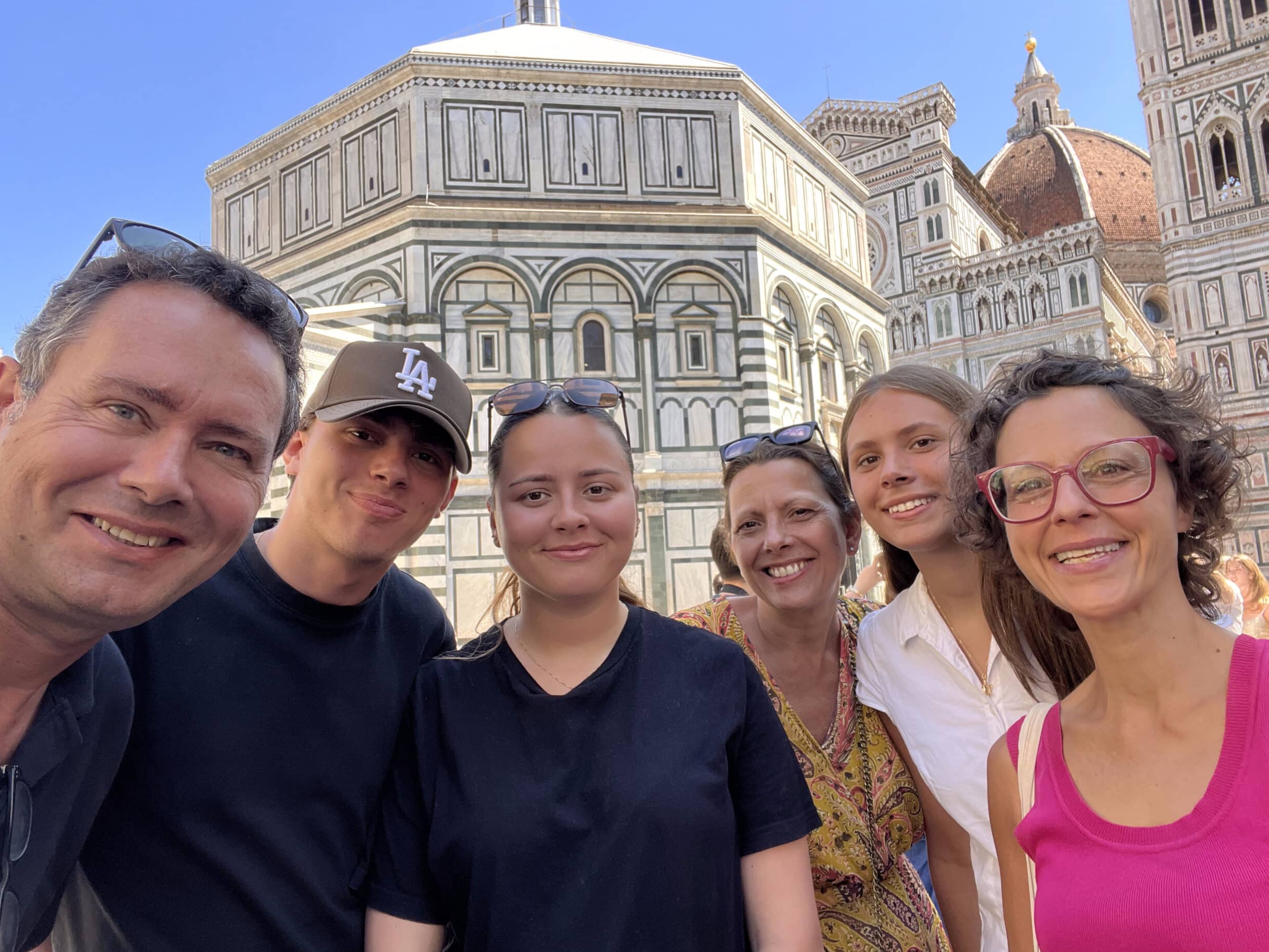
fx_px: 880
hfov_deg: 71.6
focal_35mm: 24
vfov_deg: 56.8
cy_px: 478
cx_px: 651
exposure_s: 1/132
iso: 50
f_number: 2.2
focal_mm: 2.71
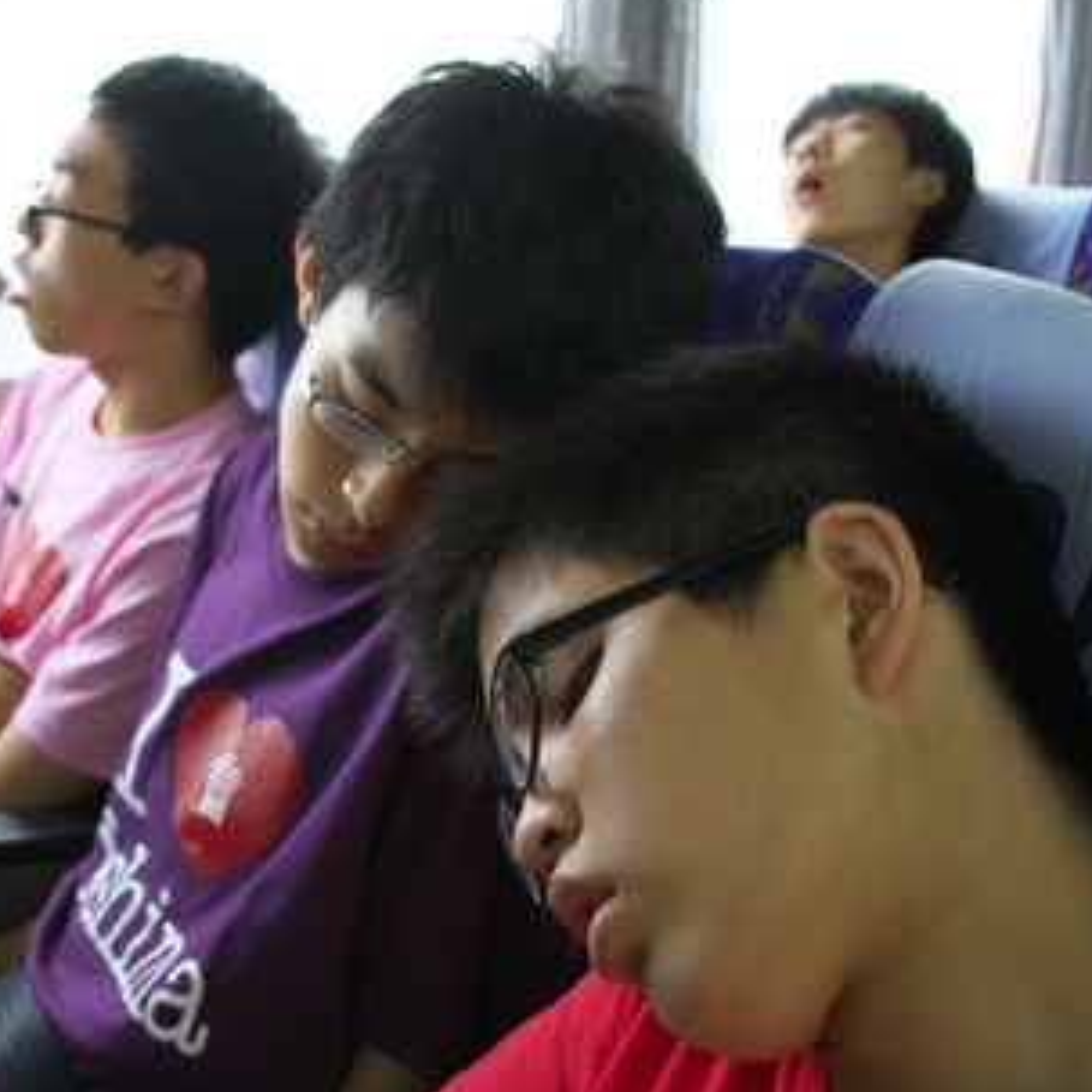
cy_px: 517
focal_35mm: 42
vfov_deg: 40.0
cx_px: 303
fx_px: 1499
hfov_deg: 39.2
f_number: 3.8
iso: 400
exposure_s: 1/40
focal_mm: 20
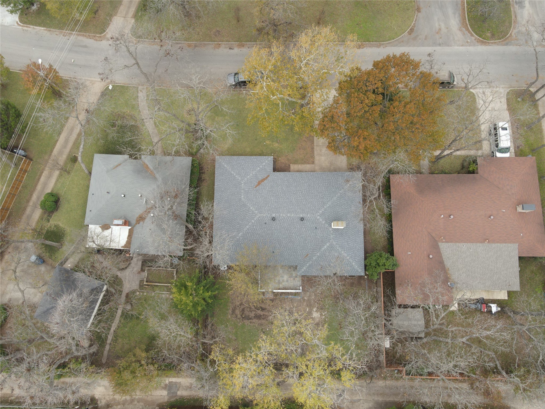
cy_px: 204
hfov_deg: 71.6
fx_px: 378
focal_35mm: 24
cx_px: 272
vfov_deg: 56.8
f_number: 2.8
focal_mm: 4.5
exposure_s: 1/15
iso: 130
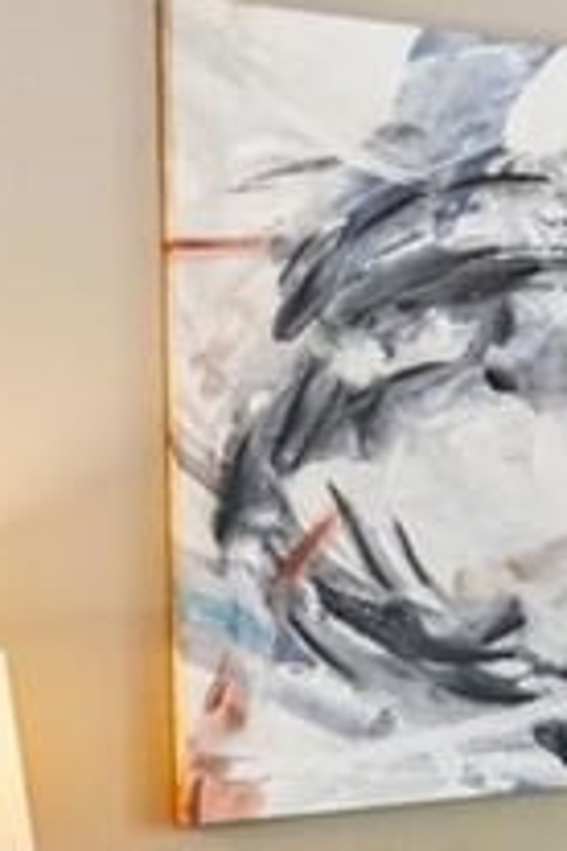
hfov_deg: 10.3
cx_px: 1783
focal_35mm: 87
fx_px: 2055
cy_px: 553
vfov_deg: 23.3
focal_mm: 10
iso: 400
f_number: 8
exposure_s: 1/15
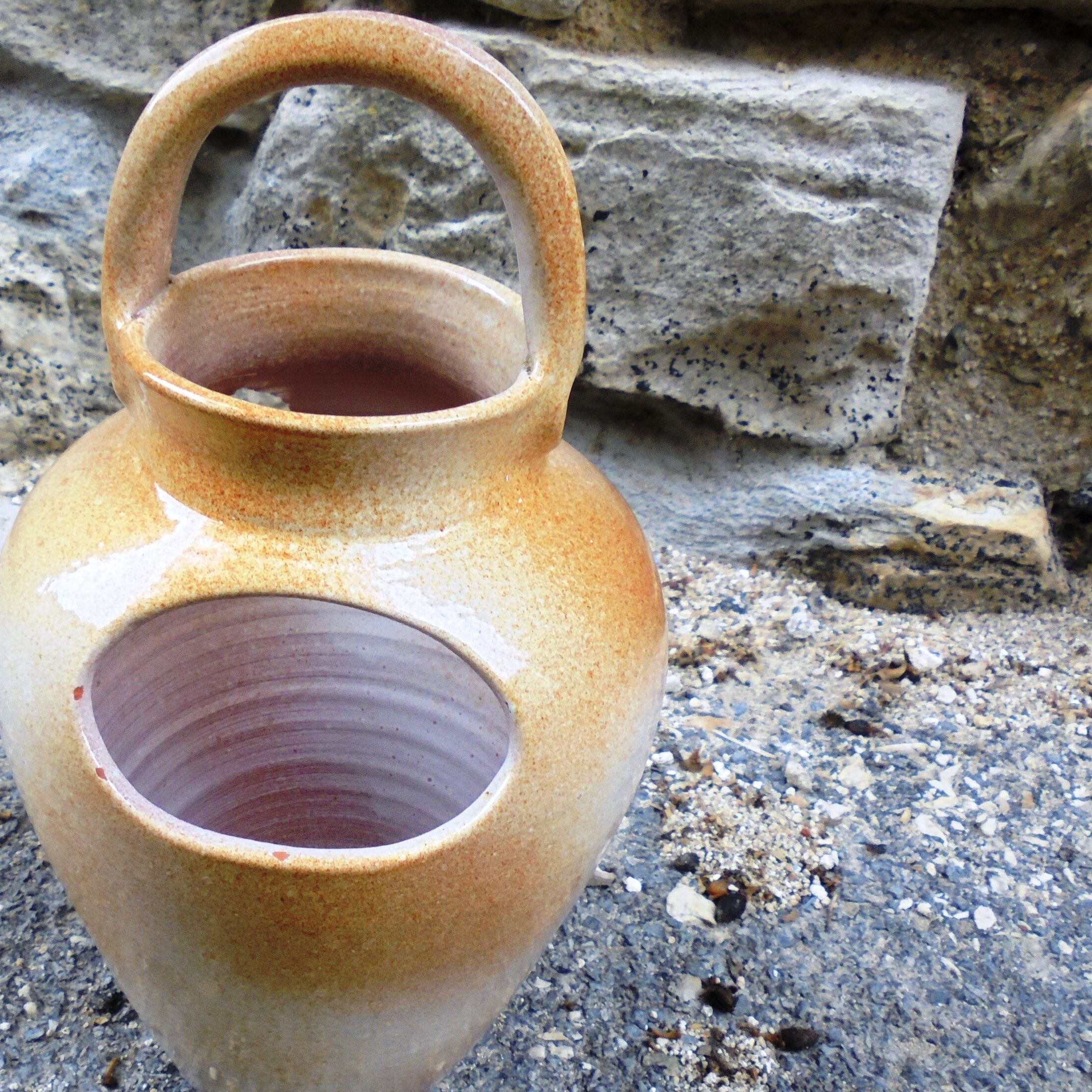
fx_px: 1356
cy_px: 608
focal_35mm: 38
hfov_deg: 43.4
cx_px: 385
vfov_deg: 43.8
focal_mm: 4.6
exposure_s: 1/40
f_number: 3.5
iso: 100
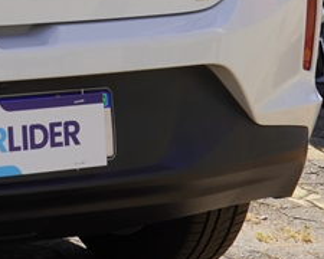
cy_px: -48
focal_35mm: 192
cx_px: -216
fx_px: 1841
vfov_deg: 8.0
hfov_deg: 9.7
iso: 100
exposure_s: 1/125
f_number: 9
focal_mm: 30
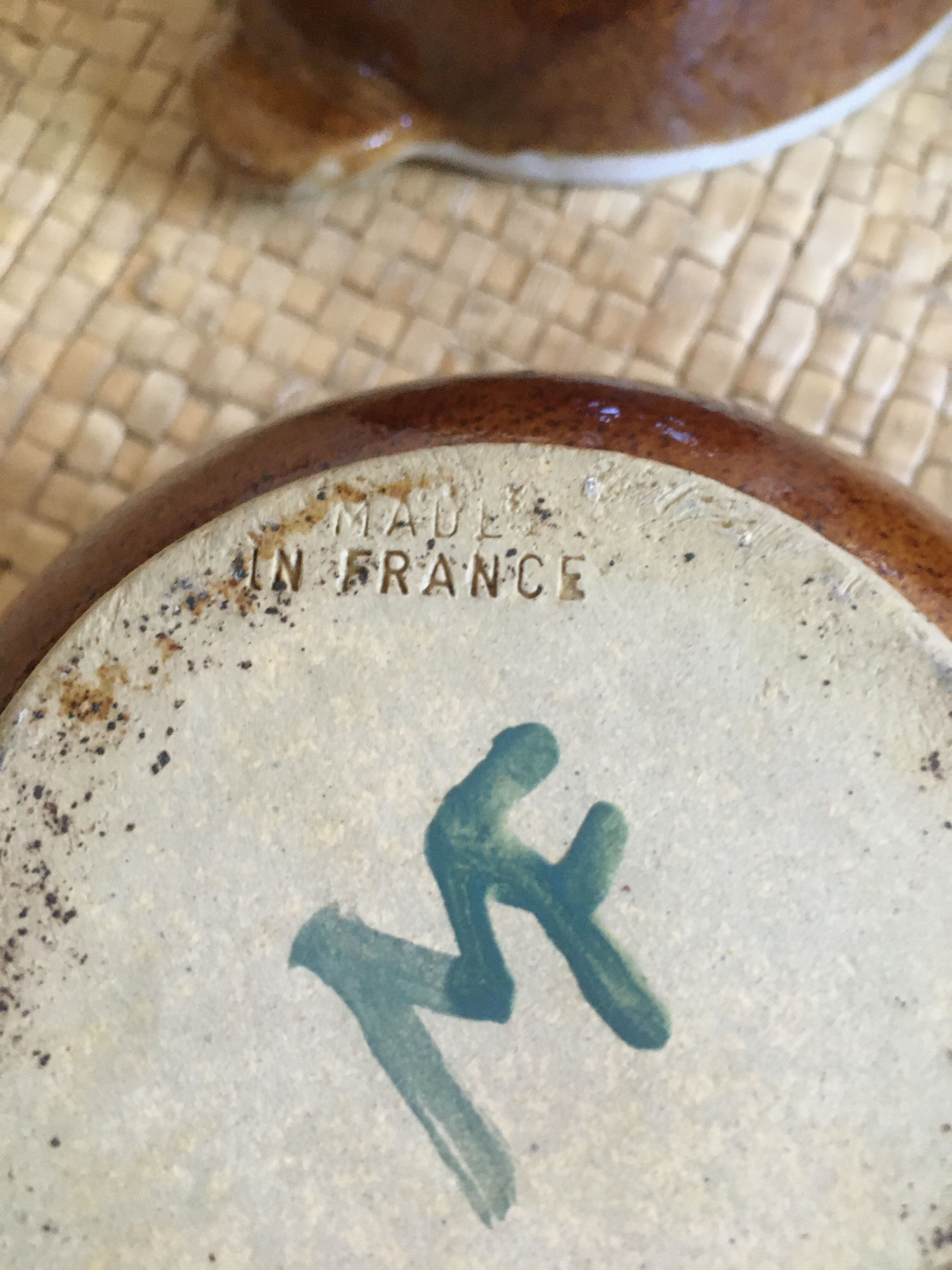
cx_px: 476
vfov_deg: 61.7
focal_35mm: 29
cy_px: 635
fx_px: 1063
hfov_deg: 48.2
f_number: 2.2
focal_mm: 4.15
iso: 200
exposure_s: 1/17
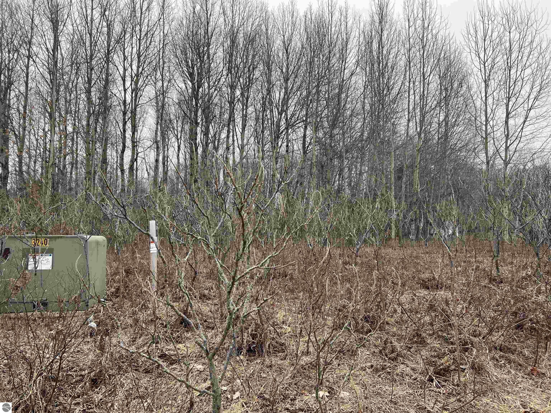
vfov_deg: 53.1
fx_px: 414
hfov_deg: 67.3
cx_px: 276
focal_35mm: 26
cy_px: 206
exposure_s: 1/674
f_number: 1.5
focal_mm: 5.7
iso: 50
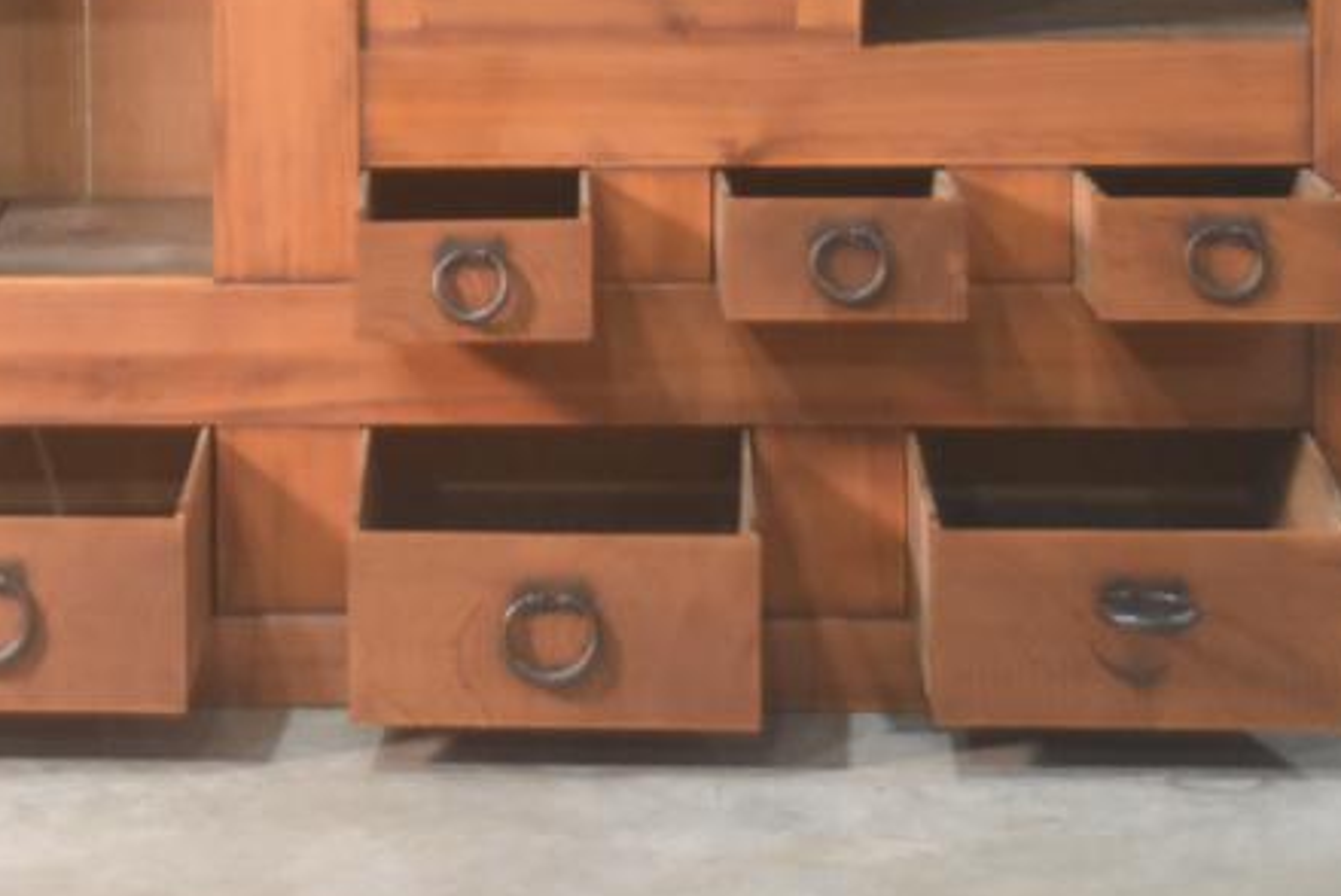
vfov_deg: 7.1
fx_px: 7156
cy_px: -14
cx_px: 12
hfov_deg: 10.6
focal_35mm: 192
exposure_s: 1/60
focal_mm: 52
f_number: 4.8
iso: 2500
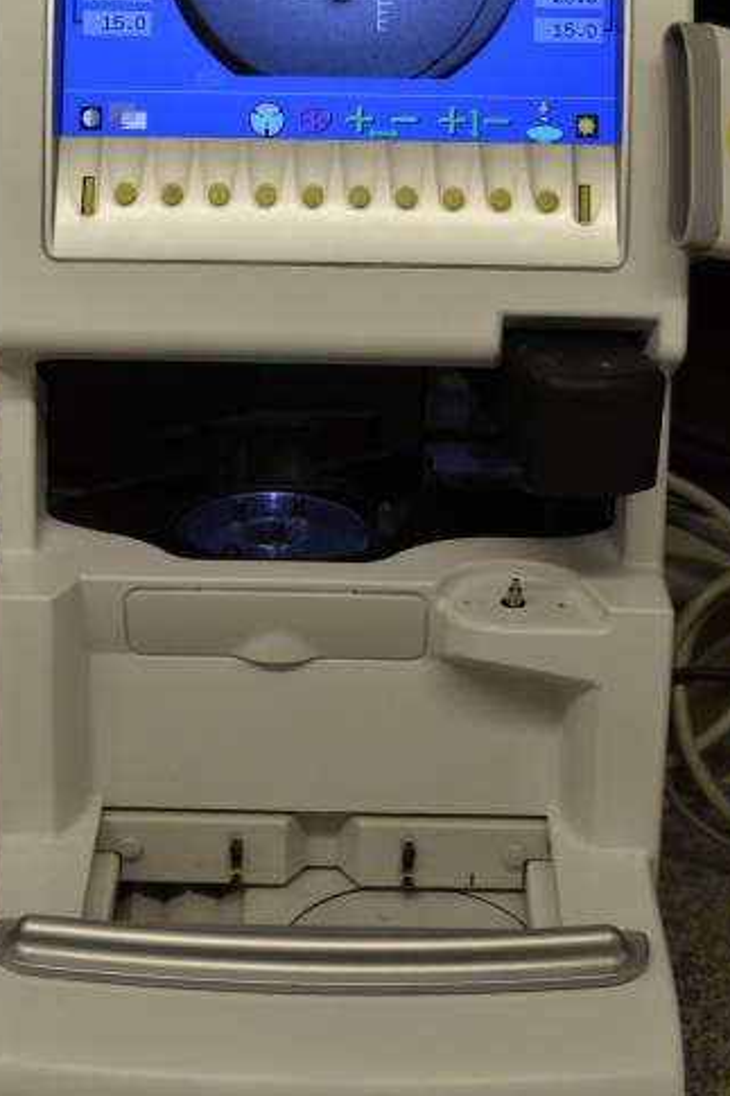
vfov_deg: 27.7
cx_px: 312
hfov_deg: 18.6
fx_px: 2222
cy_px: 469
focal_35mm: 73
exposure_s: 1/50
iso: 400
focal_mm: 28
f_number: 4.5
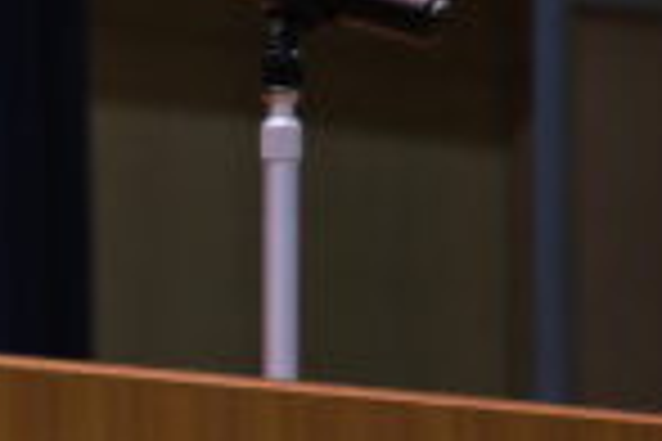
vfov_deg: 1.5
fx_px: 17119
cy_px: -16
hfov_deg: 2.2
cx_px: -342
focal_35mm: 931
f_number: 6.4
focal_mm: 181.9
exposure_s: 1/140
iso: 6400
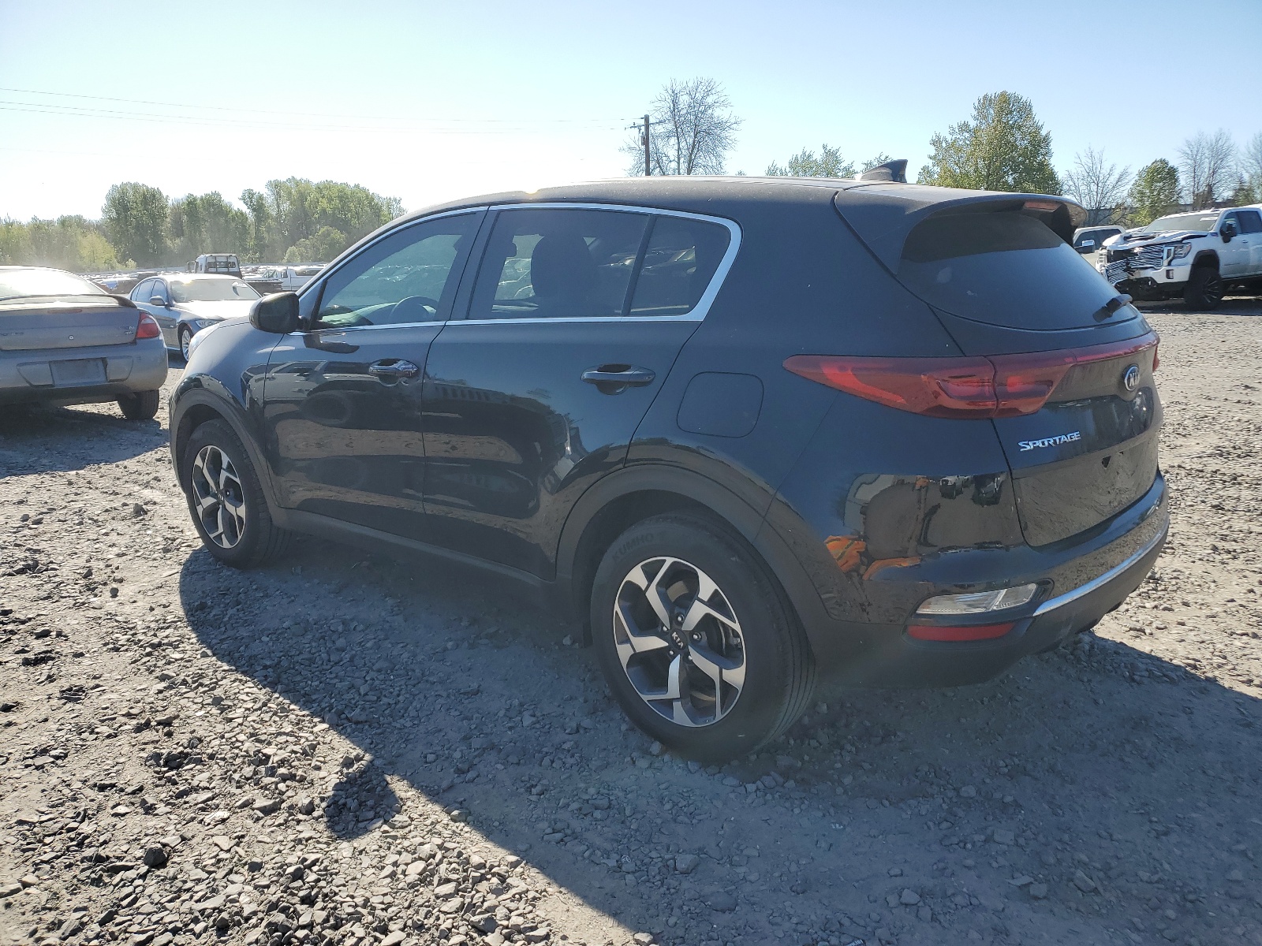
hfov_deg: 67.3
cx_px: 631
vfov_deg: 53.1
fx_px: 948
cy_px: 473
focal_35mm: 26
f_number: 1.5
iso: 50
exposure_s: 1/2500
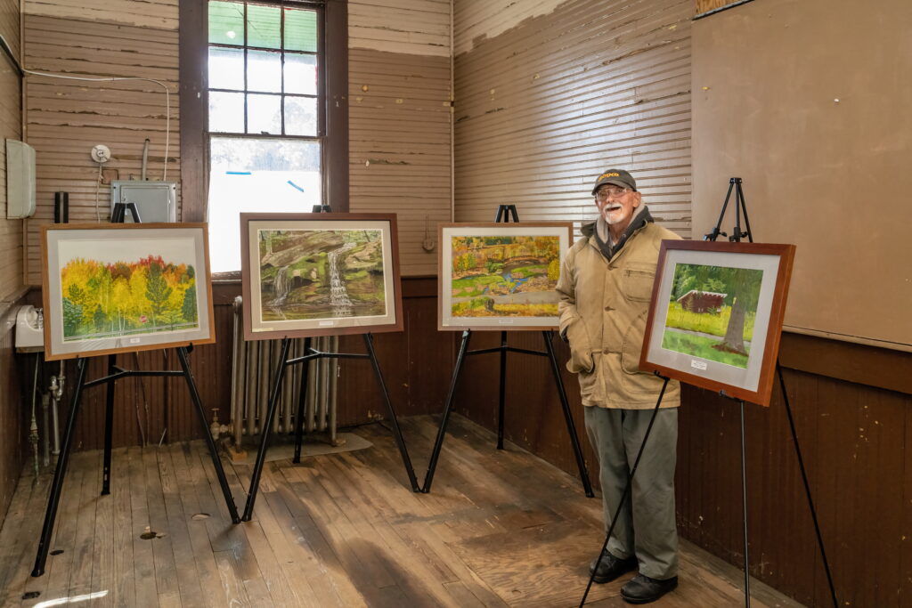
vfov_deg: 46.4
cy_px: 304
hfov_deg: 65.5
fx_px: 709
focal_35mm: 28
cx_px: 456
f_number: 9
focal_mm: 28
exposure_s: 1/250
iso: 6400
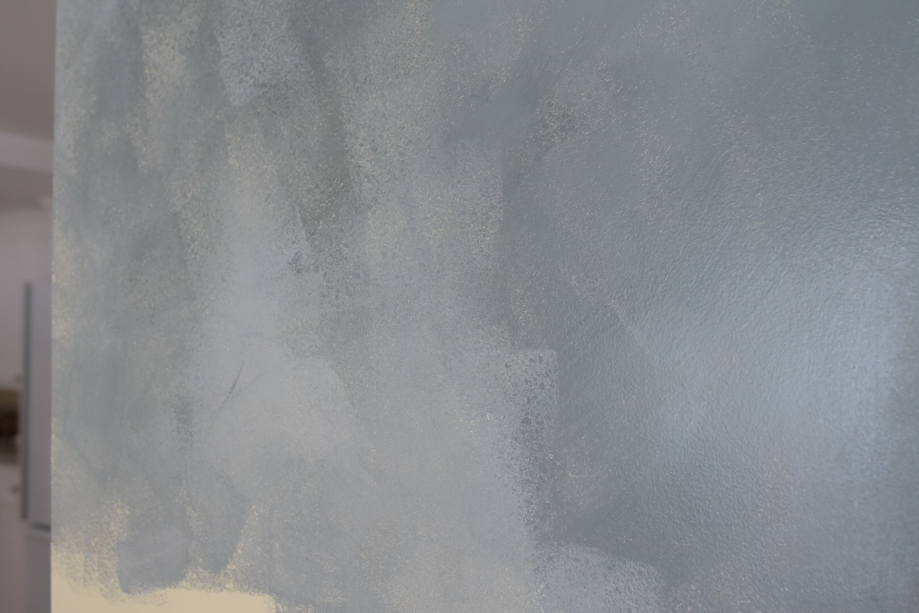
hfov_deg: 53.1
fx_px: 919
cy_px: 306
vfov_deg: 36.9
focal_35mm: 36
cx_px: 460
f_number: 2.8
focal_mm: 24
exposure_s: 1/320
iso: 800
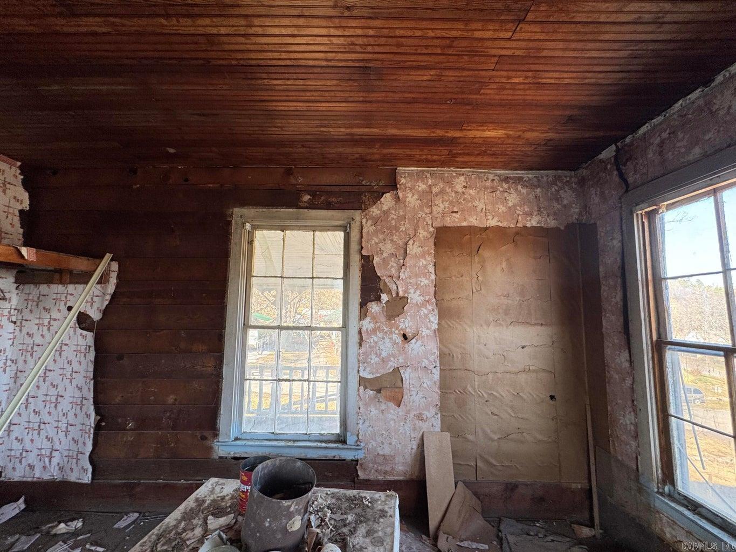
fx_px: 298
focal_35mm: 14
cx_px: 368
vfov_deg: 85.7
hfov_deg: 102.1
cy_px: 276
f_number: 2.2
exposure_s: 1/99
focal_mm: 2.22
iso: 100
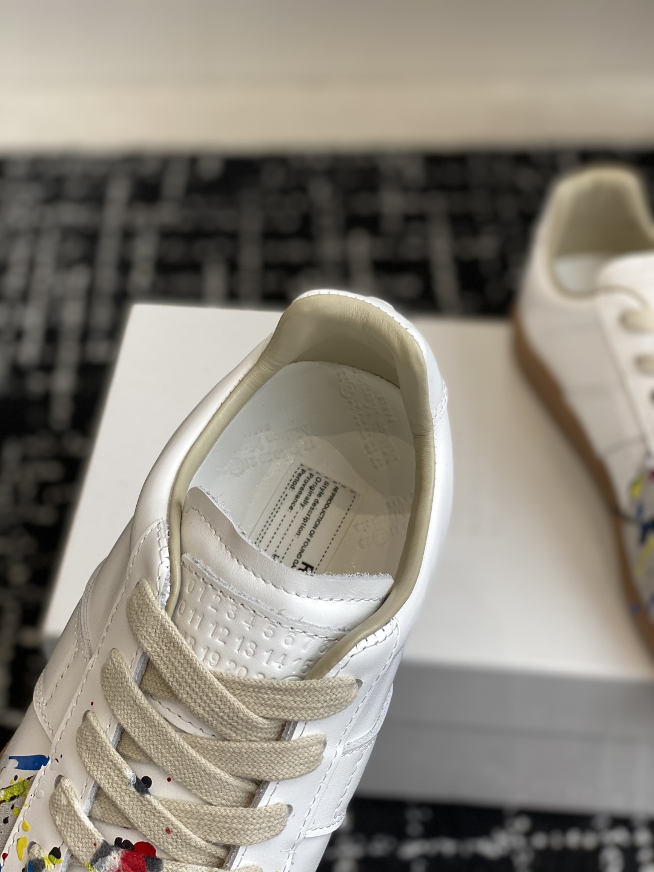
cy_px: 436
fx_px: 1310
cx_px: 327
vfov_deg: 36.8
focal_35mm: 52
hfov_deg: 28.0
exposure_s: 1/122
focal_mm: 6
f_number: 2
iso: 20
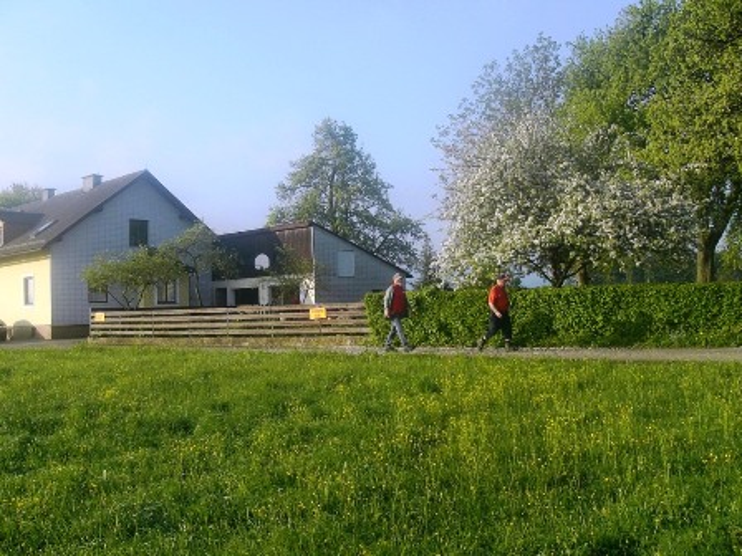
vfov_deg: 37.7
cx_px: 371
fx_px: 815
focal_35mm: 38
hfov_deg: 49.0
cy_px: 278
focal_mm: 6.3
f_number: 4.4
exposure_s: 1/250
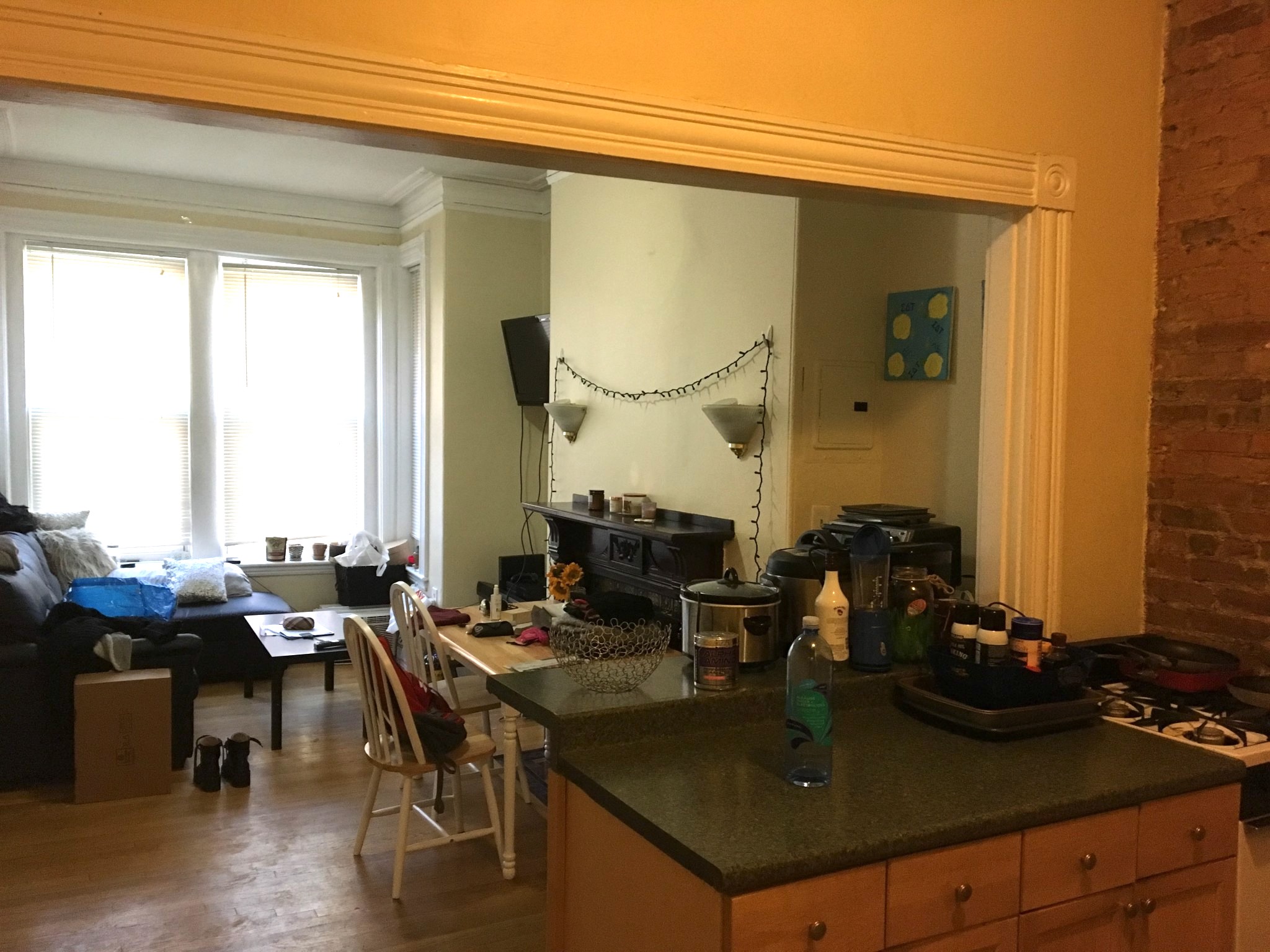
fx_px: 1064
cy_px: 476
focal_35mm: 29
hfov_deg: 61.7
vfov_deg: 48.2
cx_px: 635
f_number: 2.2
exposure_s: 1/30
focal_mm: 4.15
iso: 200
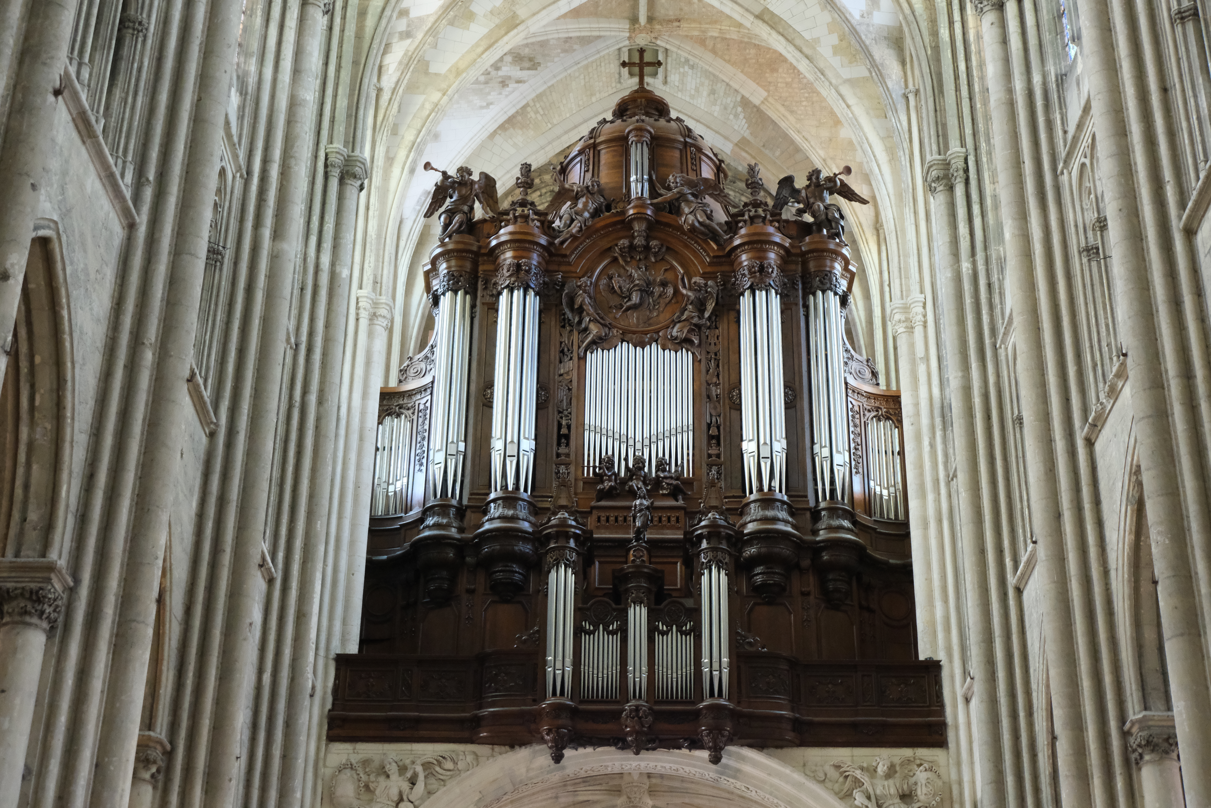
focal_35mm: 53
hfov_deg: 37.5
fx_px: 1783
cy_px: 404
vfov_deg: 25.5
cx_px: 606
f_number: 5
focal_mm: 35.3
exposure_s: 1/105
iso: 6400
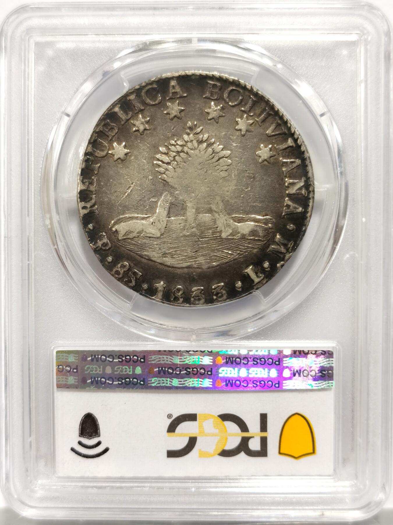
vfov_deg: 35.5
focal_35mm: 54
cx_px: 196
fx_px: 817
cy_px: 262
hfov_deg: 27.0
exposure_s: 1/100
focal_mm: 5.56
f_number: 16
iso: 160
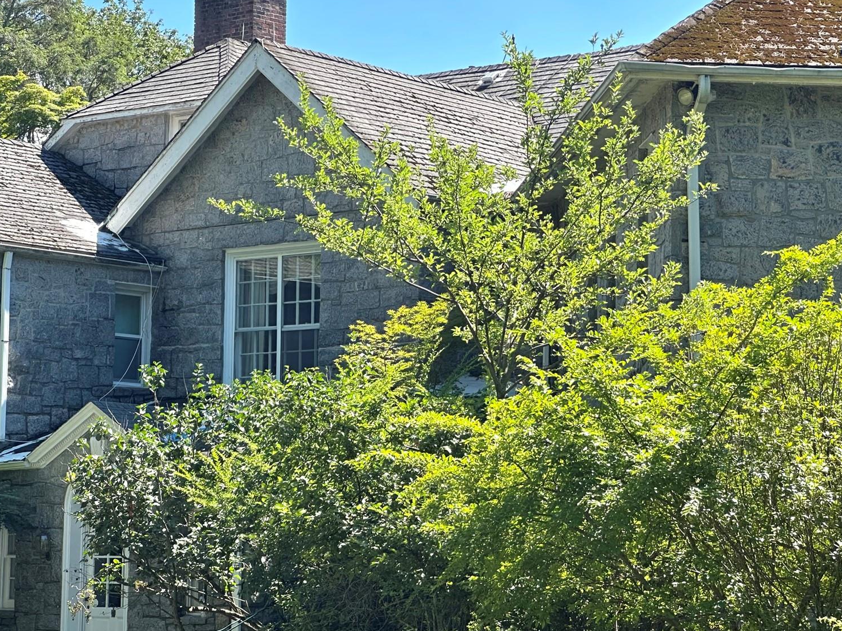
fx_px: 2578
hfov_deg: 18.5
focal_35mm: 106
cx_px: 501
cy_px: 265
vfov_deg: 14.0
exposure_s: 1/275
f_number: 2.8
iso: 32
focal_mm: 9
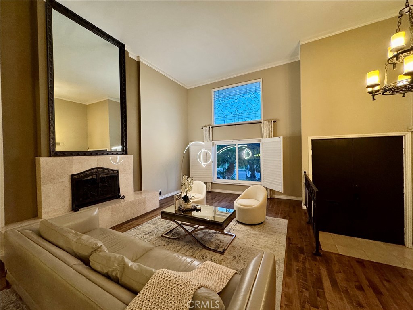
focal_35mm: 14
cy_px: 155
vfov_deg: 85.7
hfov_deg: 102.1
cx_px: 206
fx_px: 167
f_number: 2.2
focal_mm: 2.22
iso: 400
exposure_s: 1/60
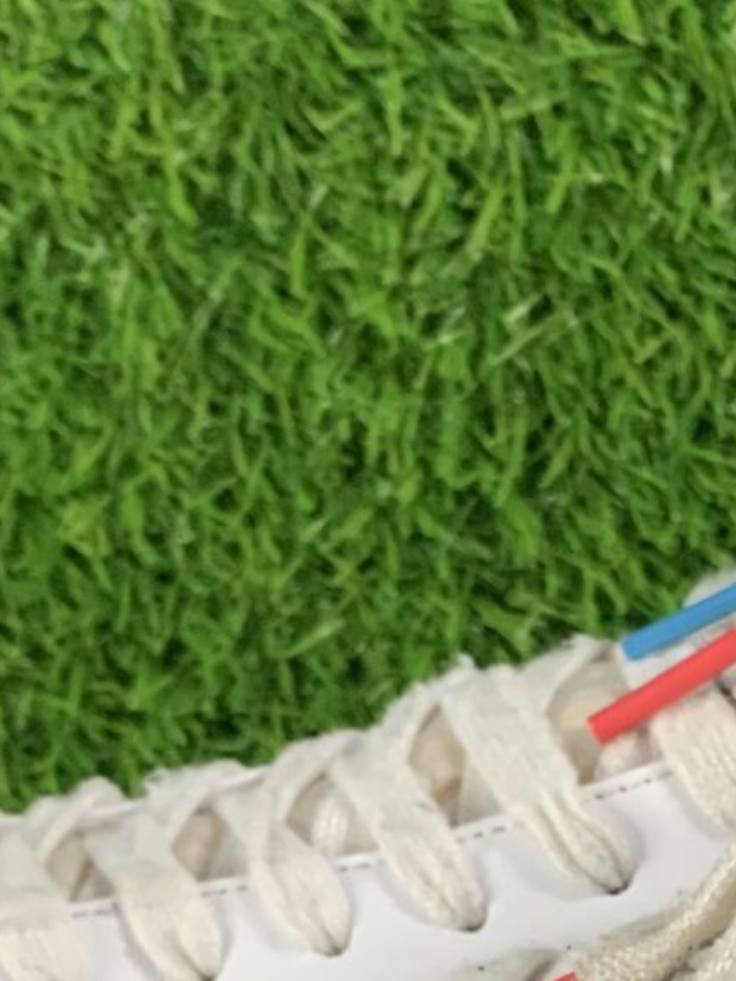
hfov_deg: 12.6
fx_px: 3316
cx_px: 683
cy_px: 1160
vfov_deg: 16.2
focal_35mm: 117
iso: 200
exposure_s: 1/60
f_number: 1.8
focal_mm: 4.25
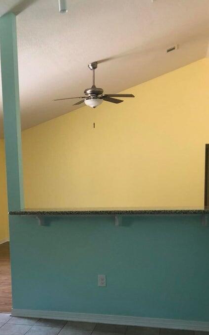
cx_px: 47
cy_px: 237
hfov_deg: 28.1
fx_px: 410
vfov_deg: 43.4
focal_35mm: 45
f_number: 1.8
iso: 40
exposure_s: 1/17
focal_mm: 3.99
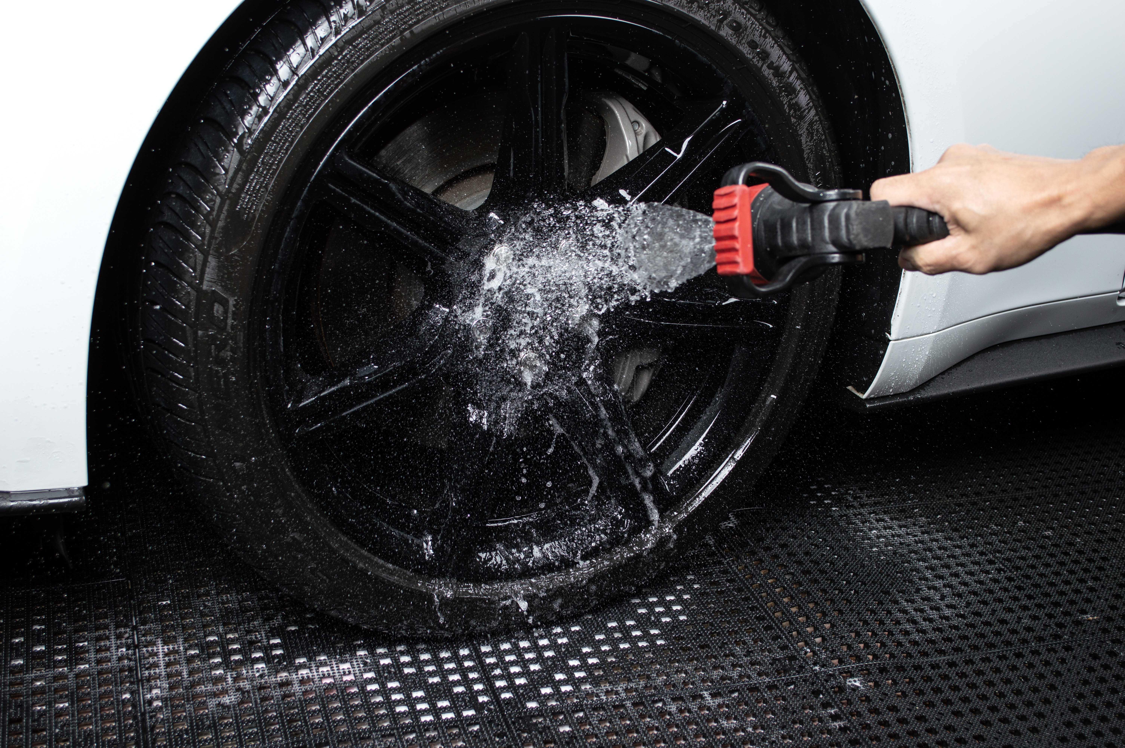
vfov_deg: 28.0
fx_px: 1499
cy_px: 374
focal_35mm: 48
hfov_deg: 41.1
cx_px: 562
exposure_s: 1/200
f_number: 5.6
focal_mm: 32
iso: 200
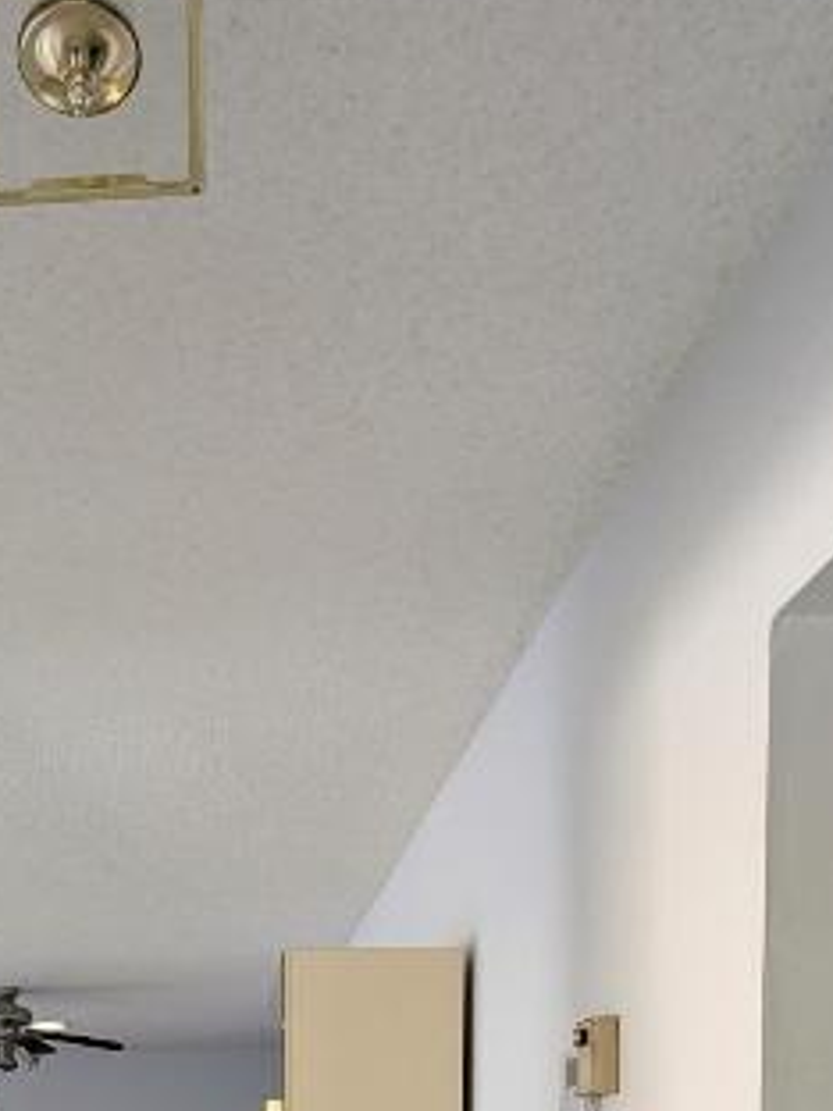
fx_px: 1027
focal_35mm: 32
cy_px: 1200
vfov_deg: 44.5
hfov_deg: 41.9
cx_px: 148
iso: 146
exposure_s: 1/23.8
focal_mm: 1.95
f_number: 2.2
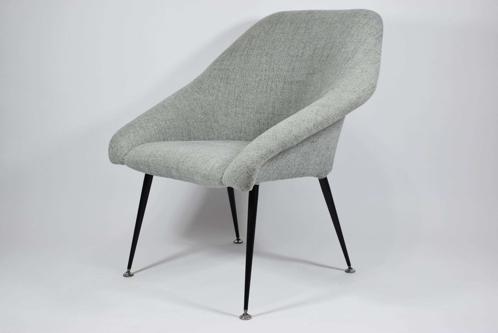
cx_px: 249
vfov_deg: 25.1
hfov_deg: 36.8
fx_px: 748
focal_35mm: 54
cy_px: 166
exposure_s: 1/125
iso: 1000
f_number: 4.8
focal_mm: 36
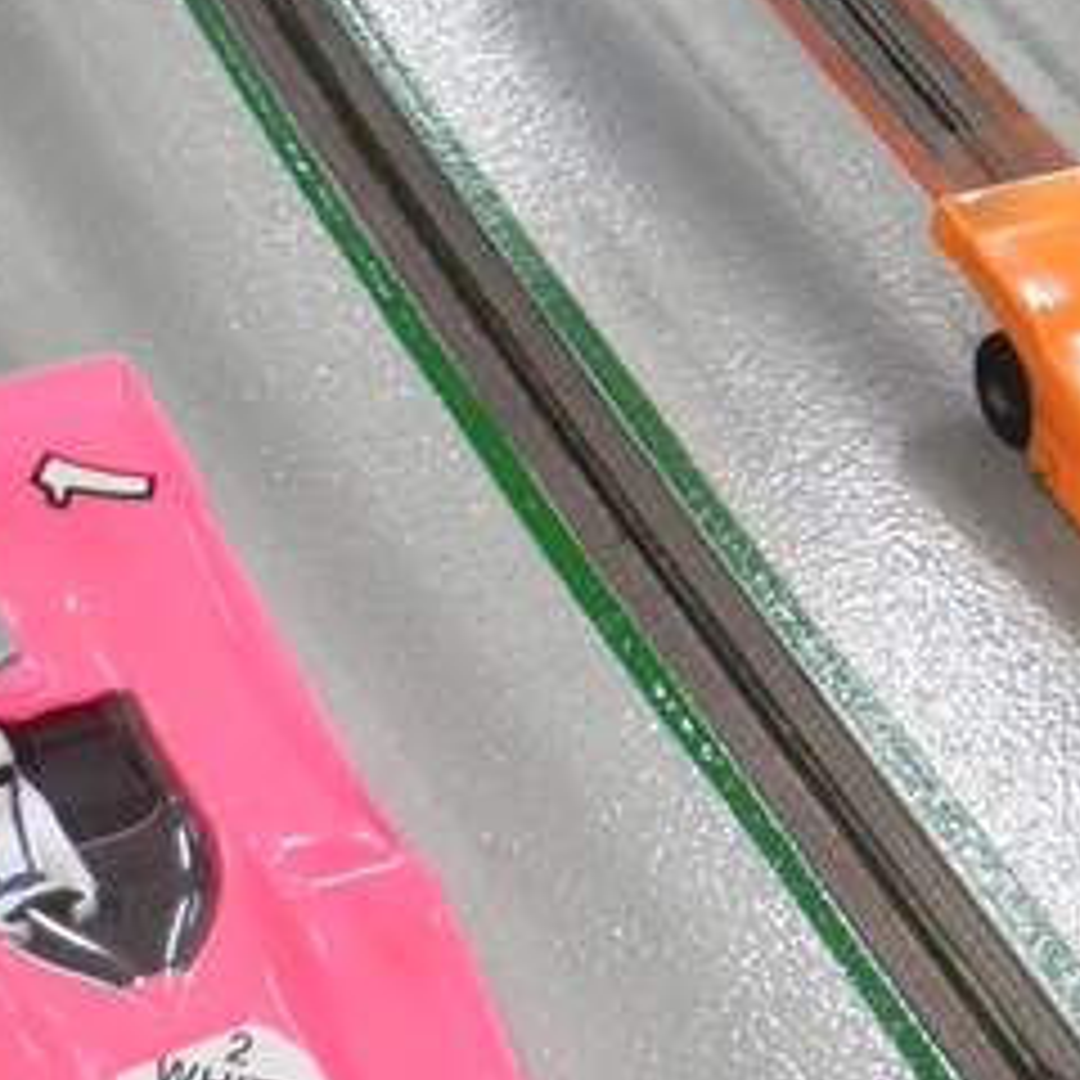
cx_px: 1395
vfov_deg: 16.9
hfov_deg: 16.0
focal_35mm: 103
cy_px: 576
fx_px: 3636
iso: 160
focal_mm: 5
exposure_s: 1/30
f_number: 3
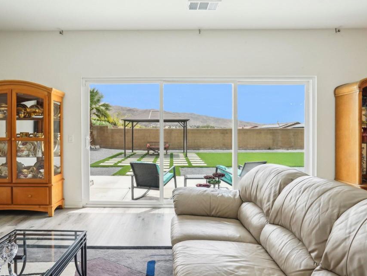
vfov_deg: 61.1
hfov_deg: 76.2
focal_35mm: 22
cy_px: 137
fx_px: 233
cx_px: 165
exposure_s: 1/1000
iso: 3200
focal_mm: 19
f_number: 16
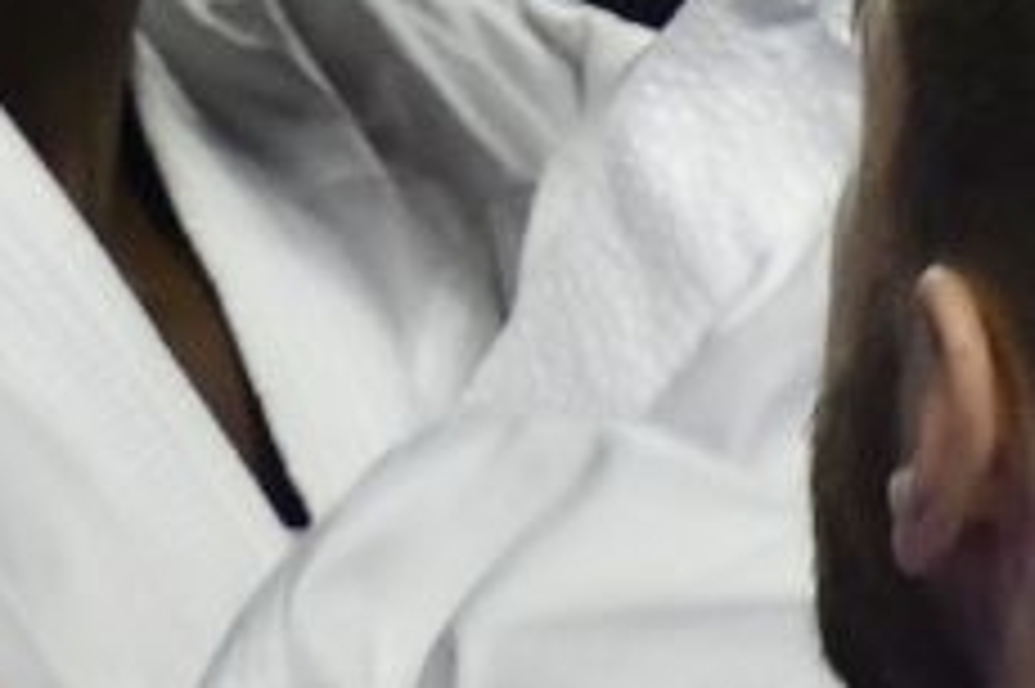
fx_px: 94546
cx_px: 261
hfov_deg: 0.6
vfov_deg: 0.4
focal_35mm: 3291
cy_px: 85
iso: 1250
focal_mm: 280
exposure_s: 1/800
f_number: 4
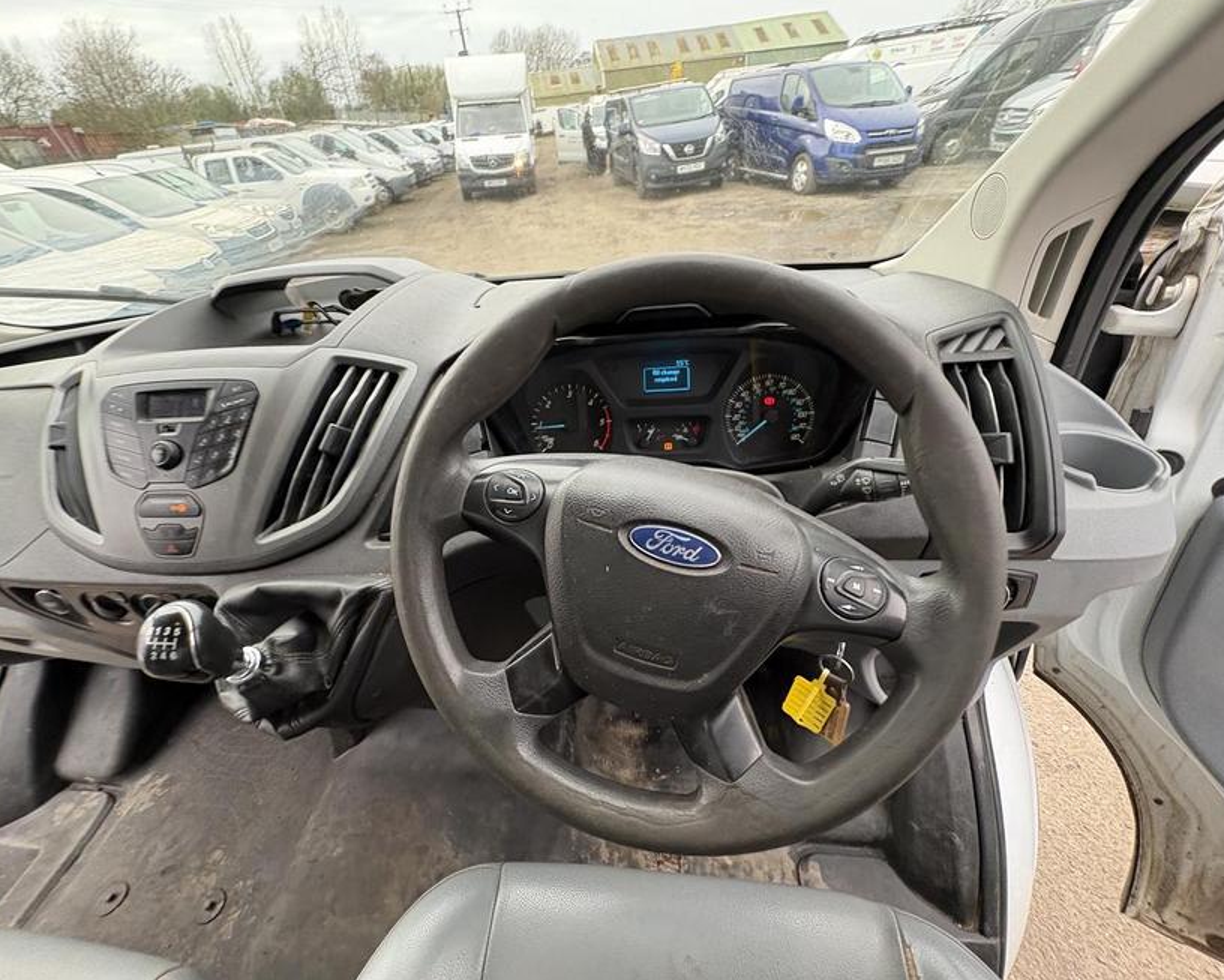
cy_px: 480
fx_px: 543
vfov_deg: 84.0
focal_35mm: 15
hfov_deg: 96.7
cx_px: 588
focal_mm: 2.22
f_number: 2.2
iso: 200
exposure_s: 1/75
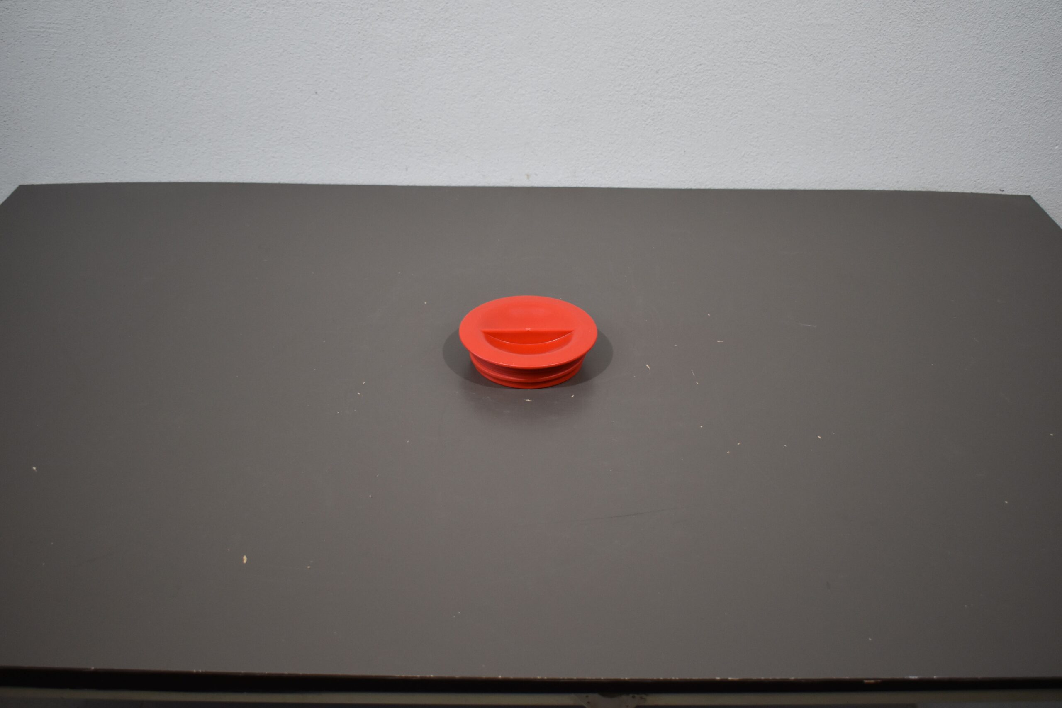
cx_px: 531
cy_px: 354
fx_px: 1062
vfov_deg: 36.9
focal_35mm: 36
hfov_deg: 53.1
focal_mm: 24
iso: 720
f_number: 4
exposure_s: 1/250
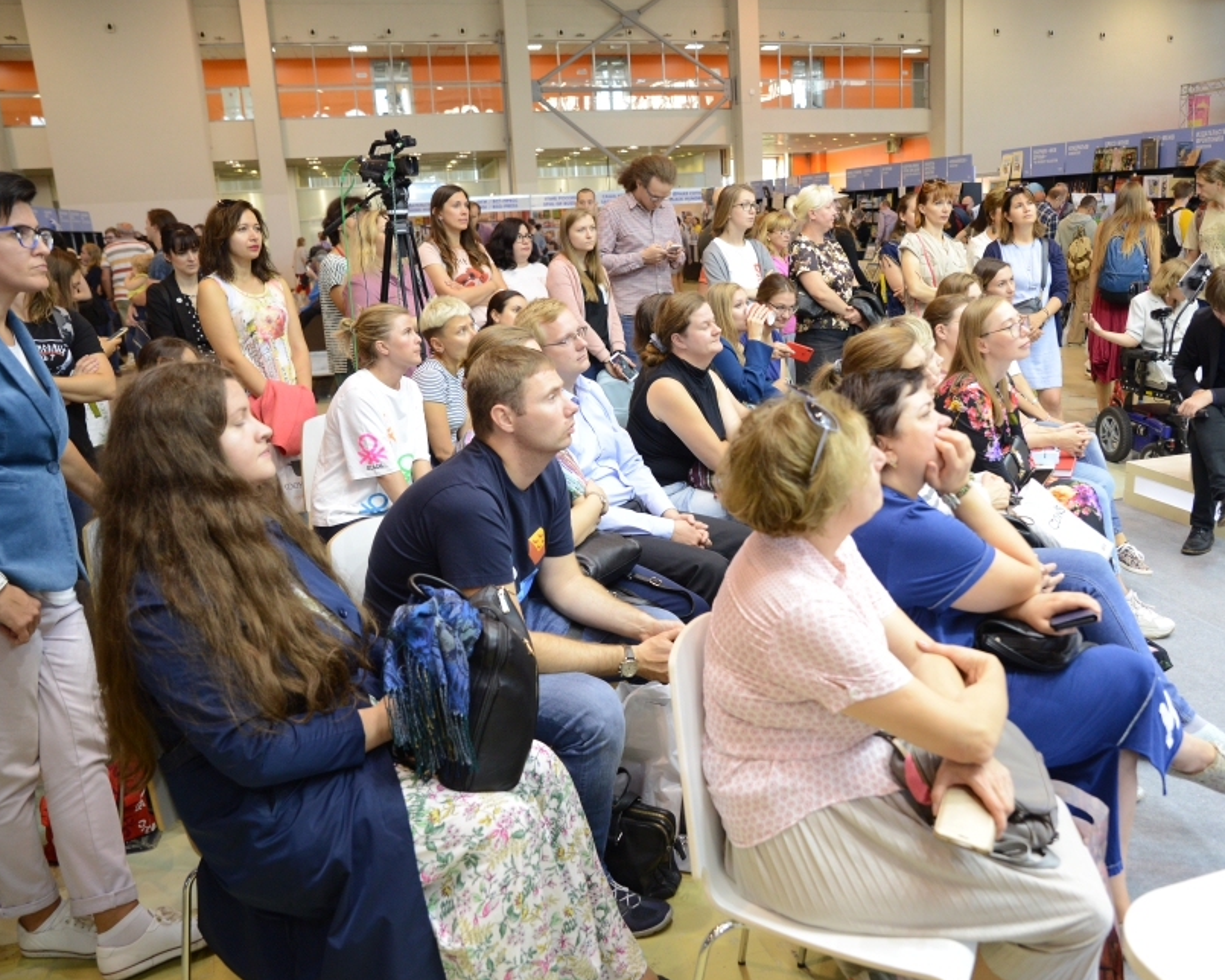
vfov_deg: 51.5
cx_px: 717
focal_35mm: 28
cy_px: 498
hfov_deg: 61.8
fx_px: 1015
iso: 1600
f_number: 4
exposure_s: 1/160
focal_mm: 24
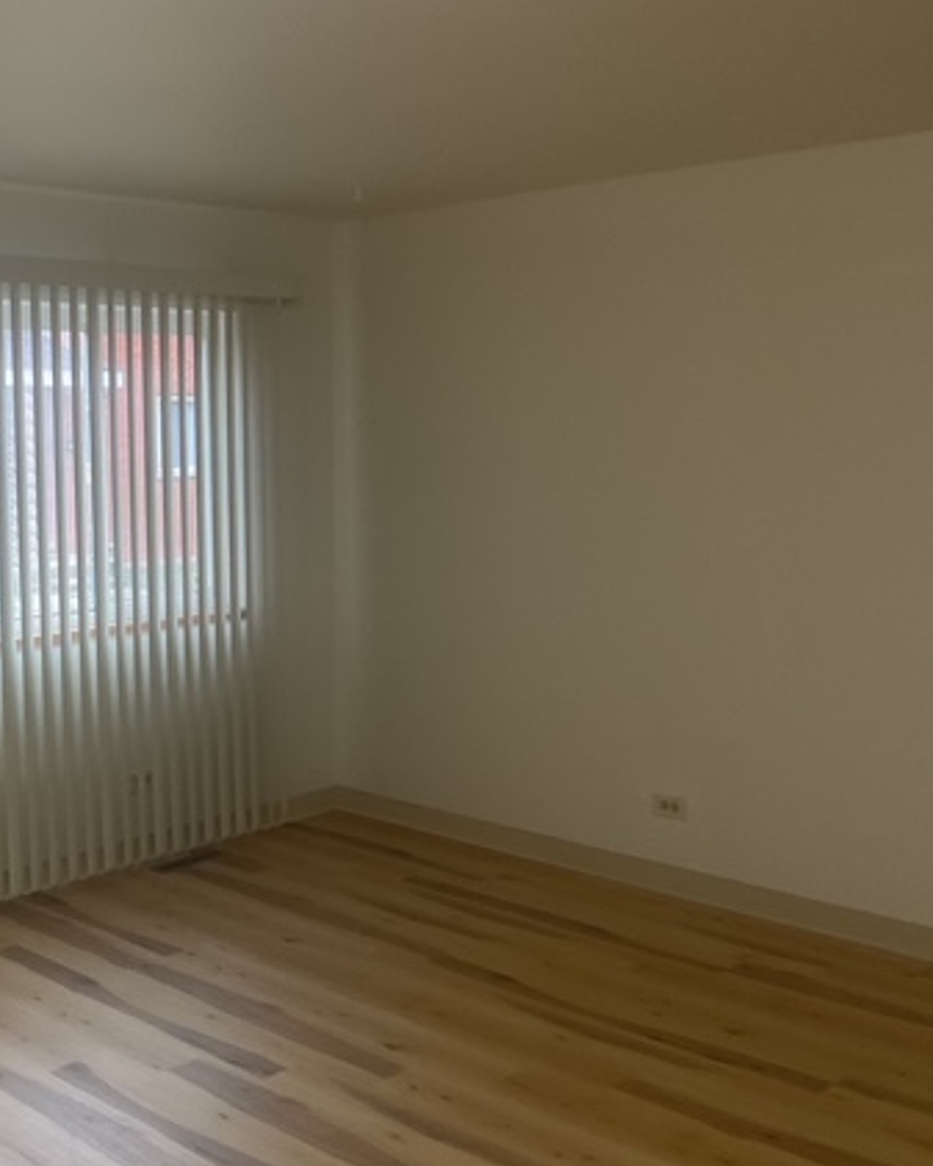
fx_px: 1484
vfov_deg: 42.9
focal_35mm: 43
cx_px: 219
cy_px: 571
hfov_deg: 34.1
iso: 100
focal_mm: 3
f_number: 1.8
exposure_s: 1/60
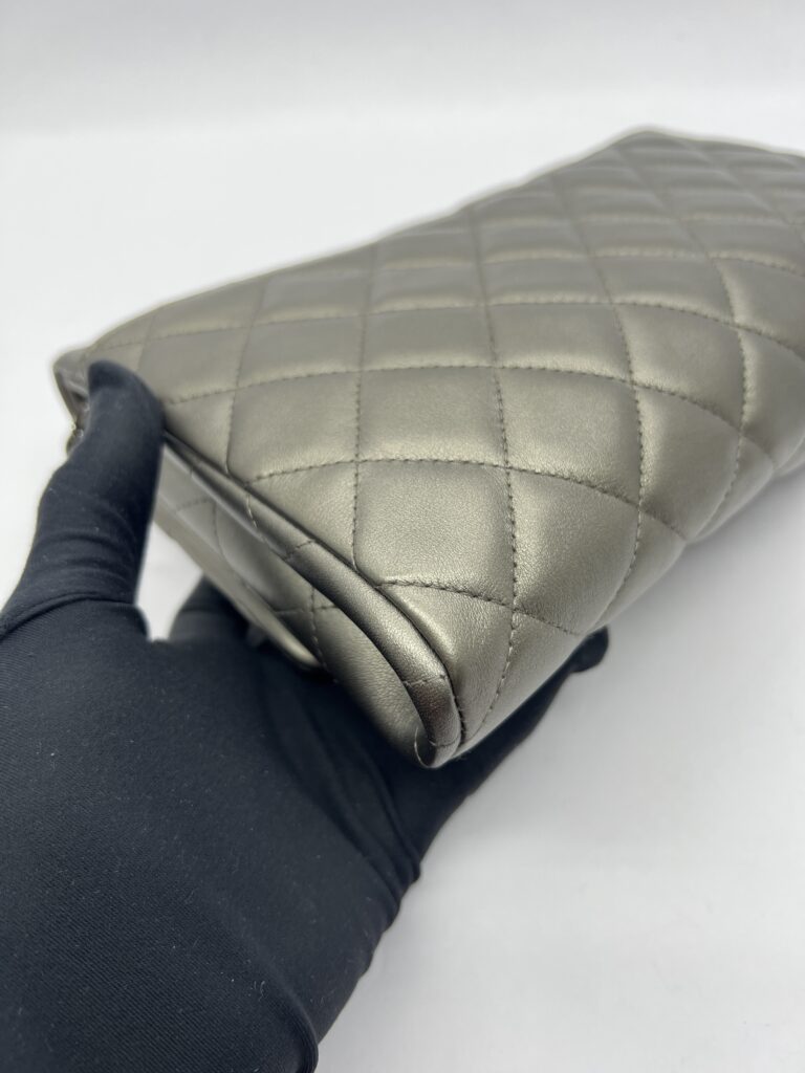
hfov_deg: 53.1
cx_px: 402
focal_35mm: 26
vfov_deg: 67.3
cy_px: 536
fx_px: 806
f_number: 1.5
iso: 40
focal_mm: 5.7
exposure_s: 1/100
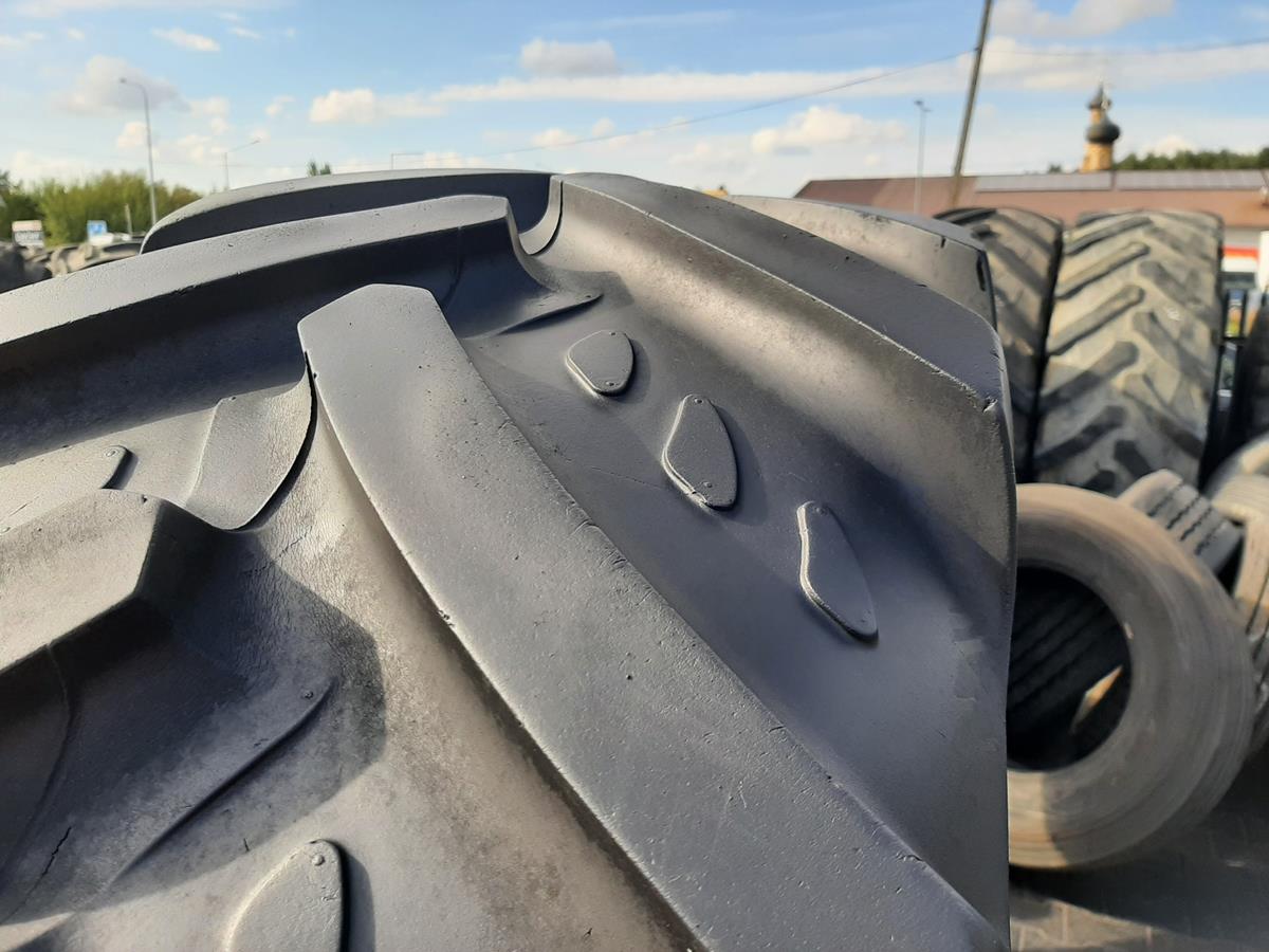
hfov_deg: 67.3
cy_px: 476
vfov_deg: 53.1
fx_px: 953
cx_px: 634
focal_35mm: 26
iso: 40
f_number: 1.7
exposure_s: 1/1081
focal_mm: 3.93
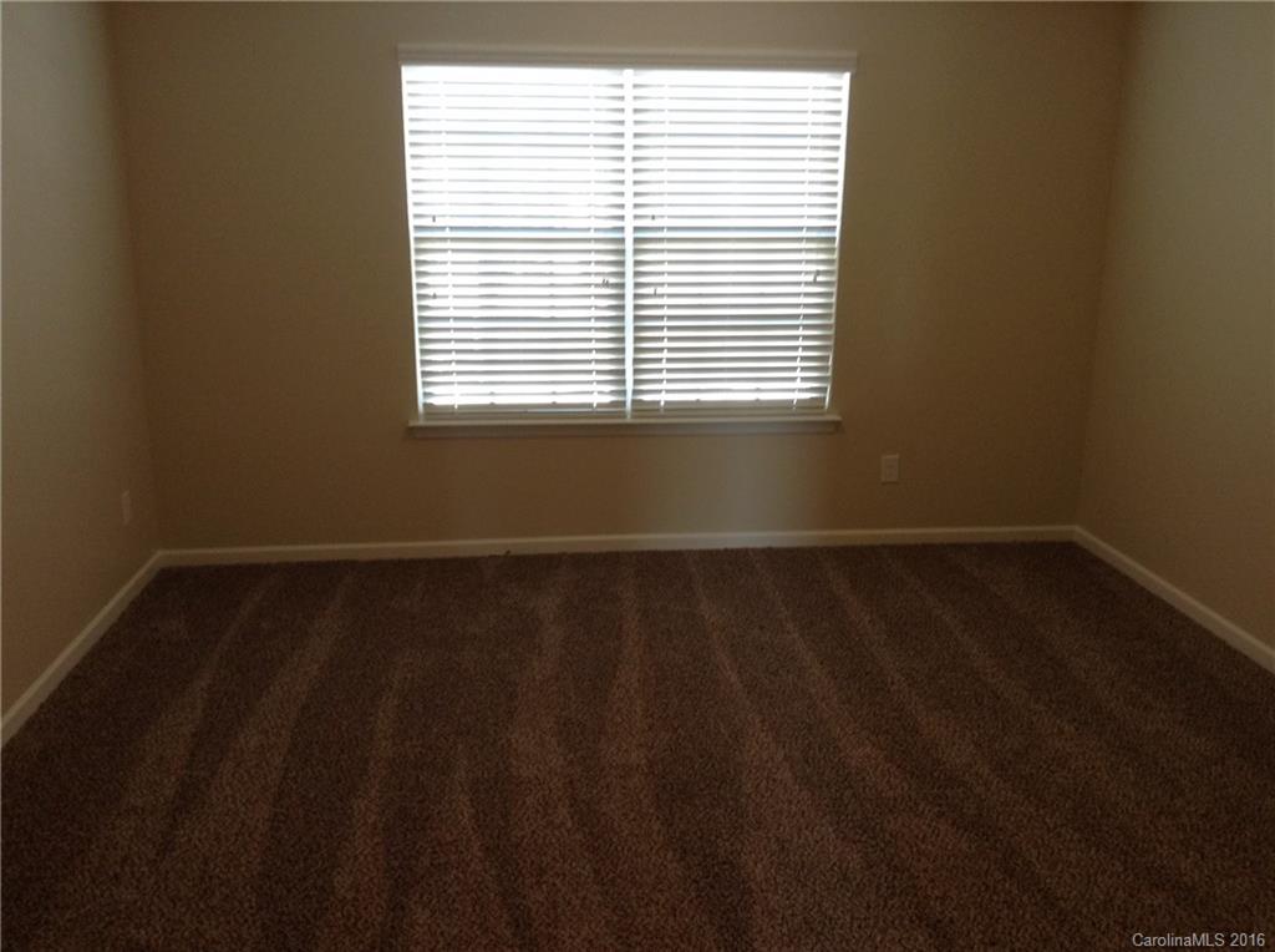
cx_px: 638
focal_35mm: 33
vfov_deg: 42.8
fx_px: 1213
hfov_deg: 55.4
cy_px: 476
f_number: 2.4
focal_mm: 3.3
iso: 50
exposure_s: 1/24
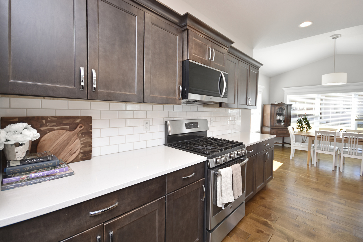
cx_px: 182
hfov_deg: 100.4
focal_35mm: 15
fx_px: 151
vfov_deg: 77.3
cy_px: 121
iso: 200
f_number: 4
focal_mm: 10
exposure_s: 1/60
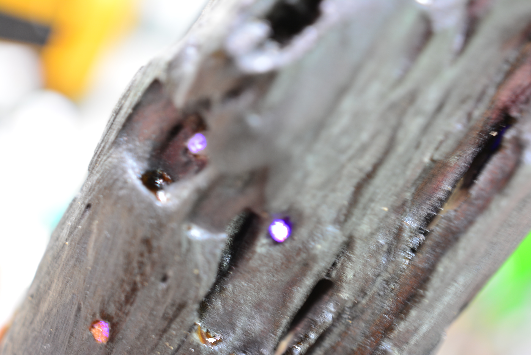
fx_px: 531
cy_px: 178
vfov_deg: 36.9
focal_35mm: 36
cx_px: 266
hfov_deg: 53.1
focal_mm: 24
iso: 100
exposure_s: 1/3
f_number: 1.4
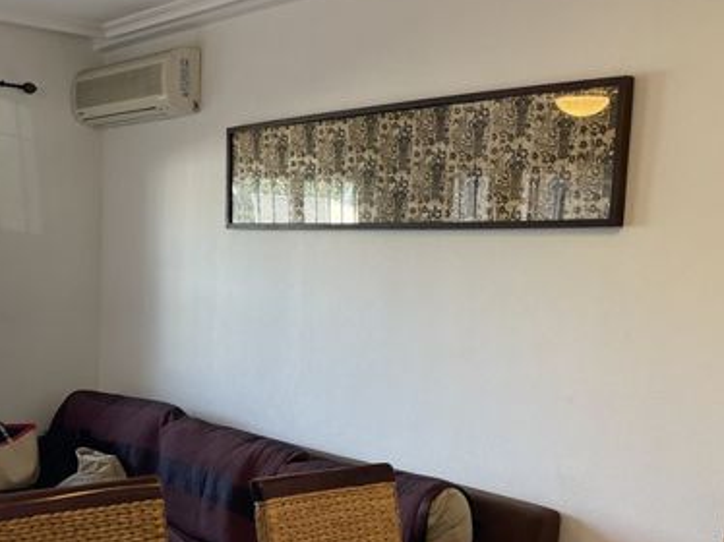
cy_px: 389
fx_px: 1024
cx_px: 171
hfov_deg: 37.8
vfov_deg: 29.3
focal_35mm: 49
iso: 80
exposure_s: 1/100
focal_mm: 4.2
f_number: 1.6
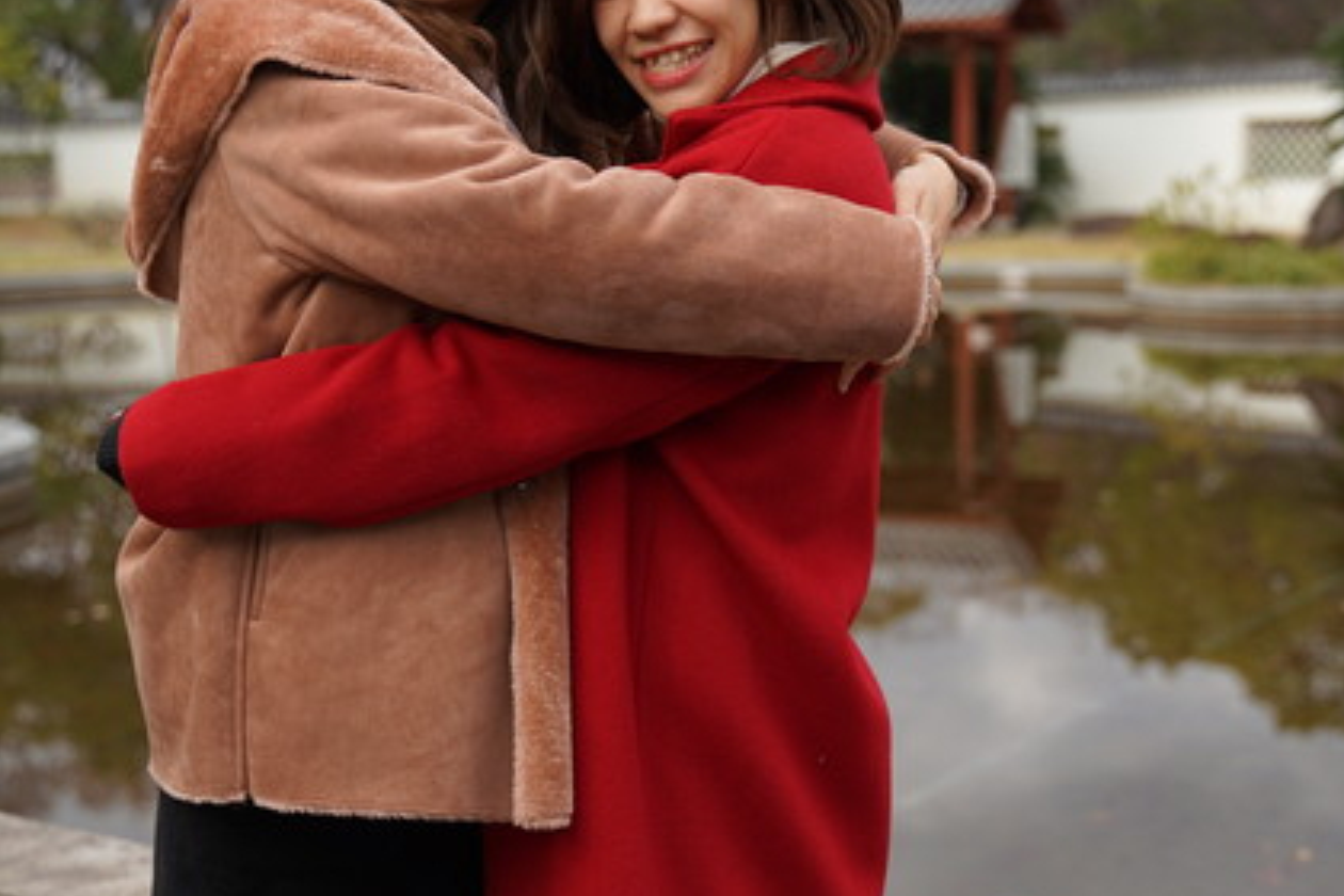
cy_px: 502
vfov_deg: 22.2
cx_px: 680
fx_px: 2277
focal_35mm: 61
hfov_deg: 32.9
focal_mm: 40
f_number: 2.8
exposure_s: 1/640
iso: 100
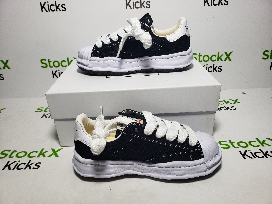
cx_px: 136
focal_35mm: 26
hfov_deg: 67.3
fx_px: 204
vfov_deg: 53.1
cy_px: 102
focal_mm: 4.3
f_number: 2.4
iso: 50
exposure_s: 1/271
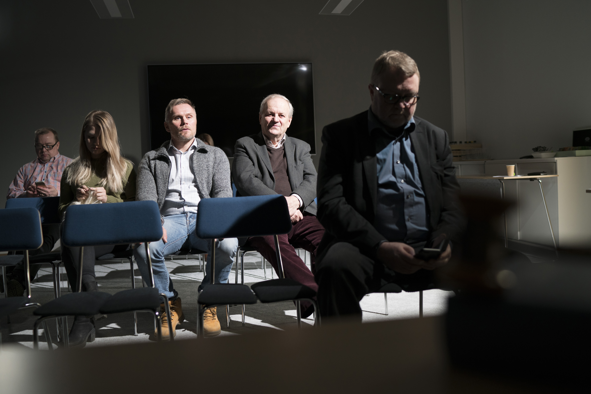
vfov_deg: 37.9
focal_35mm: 35
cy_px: 197
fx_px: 575
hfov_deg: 54.4
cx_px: 296
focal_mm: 35
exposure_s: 1/100
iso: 1250
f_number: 2.5
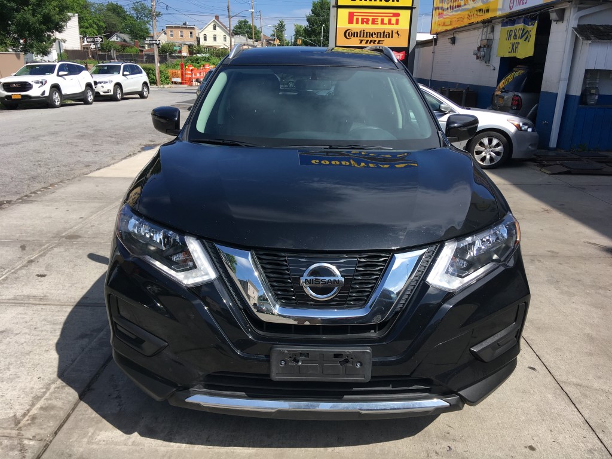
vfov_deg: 48.2
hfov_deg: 61.7
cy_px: 230
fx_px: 513
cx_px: 306
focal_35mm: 29
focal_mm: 4.15
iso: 25
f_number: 2.2
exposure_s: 1/1282
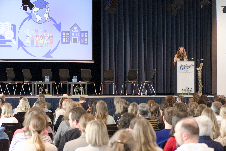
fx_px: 753
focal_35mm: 120
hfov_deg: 17.1
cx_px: 113
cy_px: 76
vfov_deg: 11.4
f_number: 5
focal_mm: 80
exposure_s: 1/60
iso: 3200
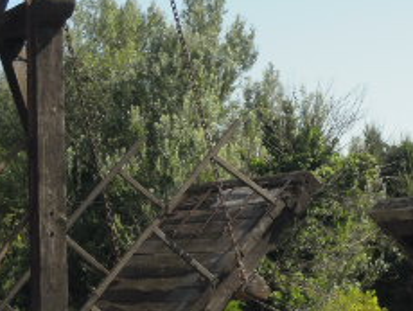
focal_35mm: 150
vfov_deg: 9.9
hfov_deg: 13.1
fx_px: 1792
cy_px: 167
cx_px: 363
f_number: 3.7
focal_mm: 9.6
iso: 100
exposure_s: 1/640
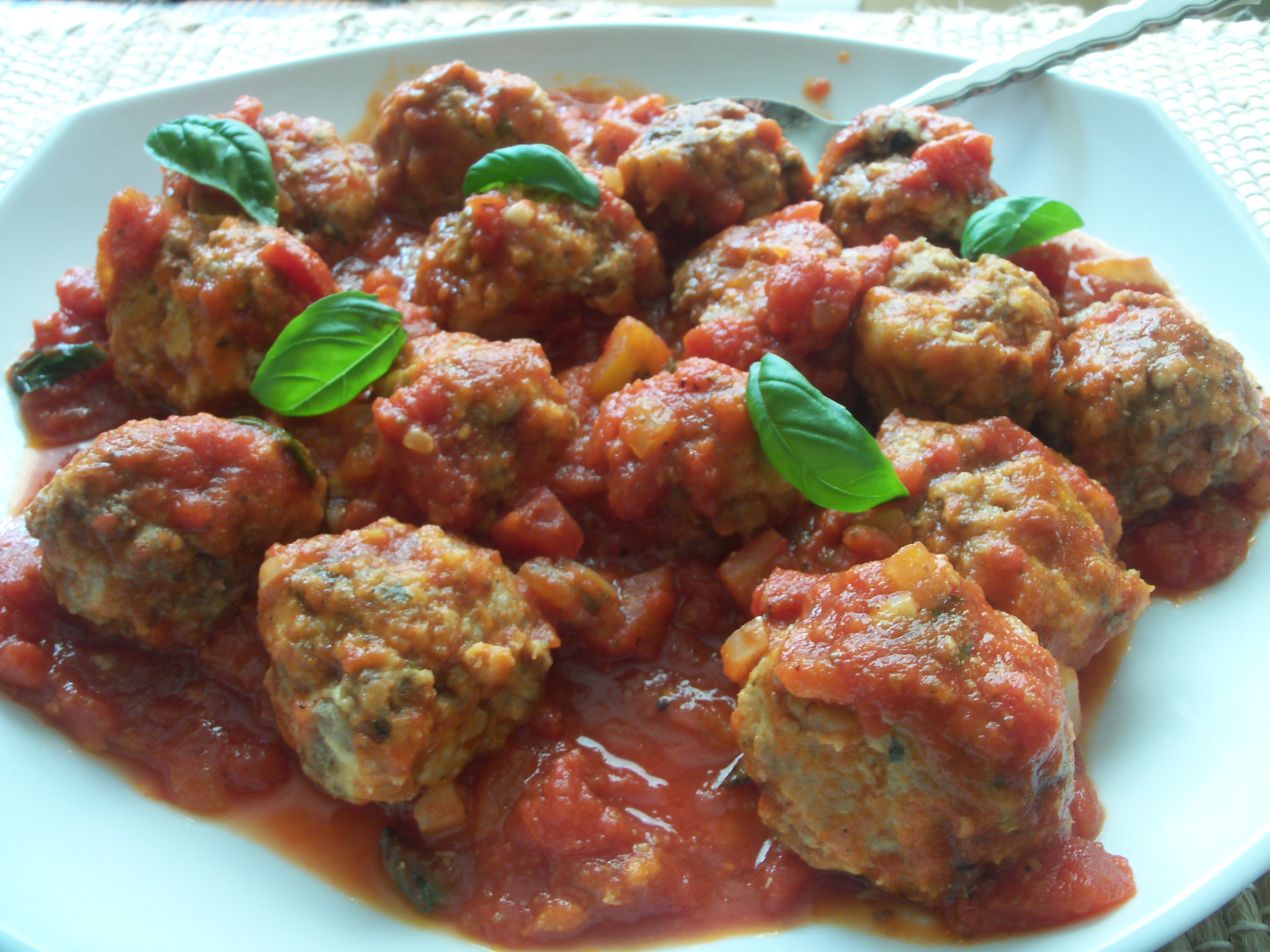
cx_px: 635
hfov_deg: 52.6
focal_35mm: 35
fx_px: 1284
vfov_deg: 40.7
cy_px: 476
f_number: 3
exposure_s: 1/10
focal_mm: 6.3
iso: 64
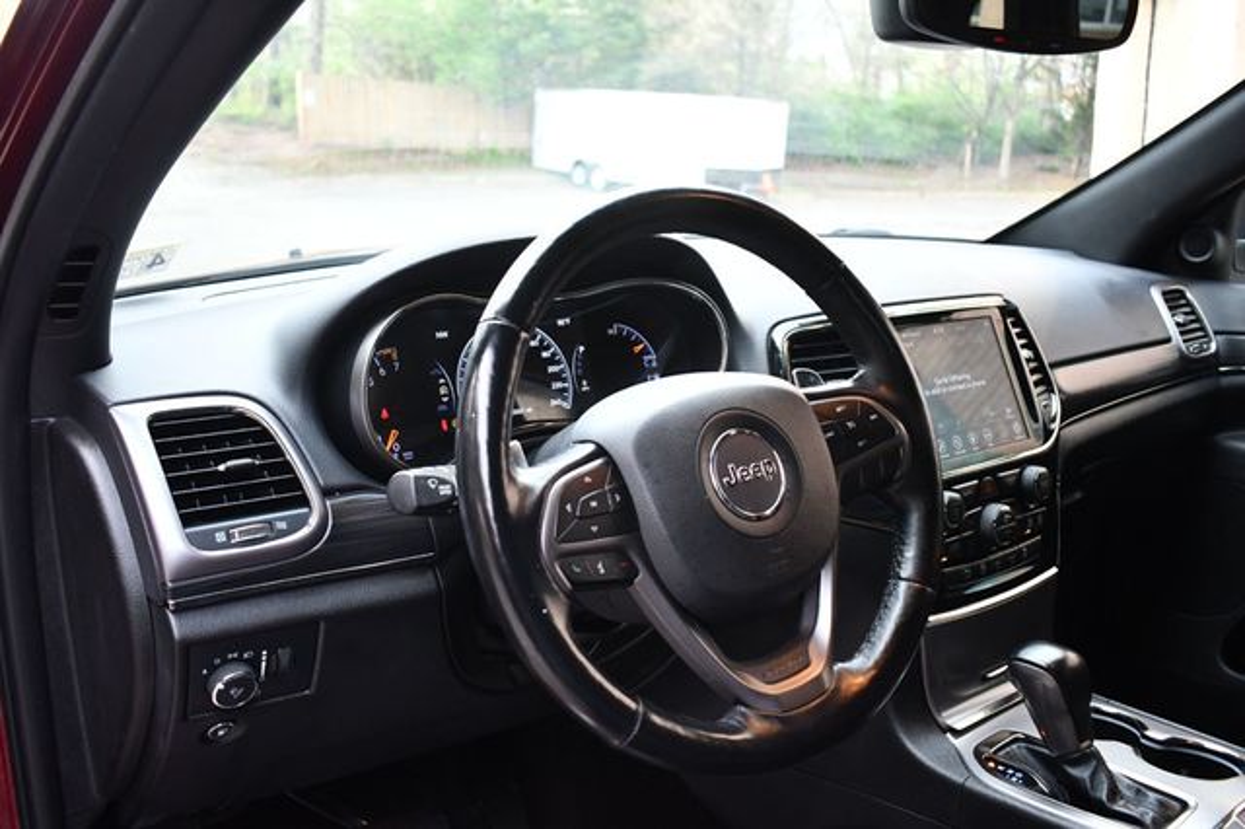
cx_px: 622
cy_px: 414
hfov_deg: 57.2
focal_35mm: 33
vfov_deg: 39.9
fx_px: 1141
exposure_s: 1/125
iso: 1000
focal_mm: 22
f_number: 3.8
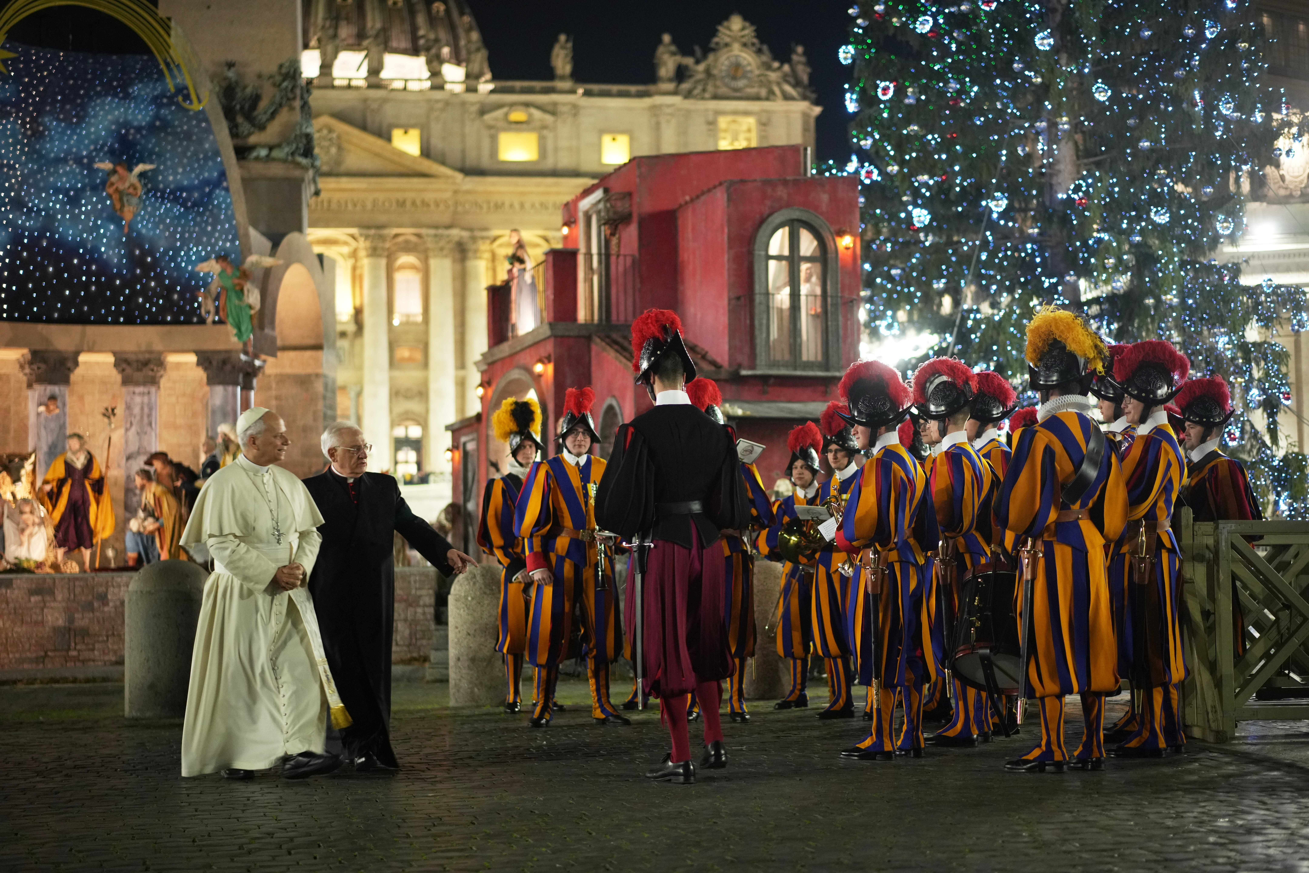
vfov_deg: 24.6
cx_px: 654
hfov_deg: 36.2
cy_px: 436
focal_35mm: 55
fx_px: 2000
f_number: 1.8
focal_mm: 55
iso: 2500
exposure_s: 1/60
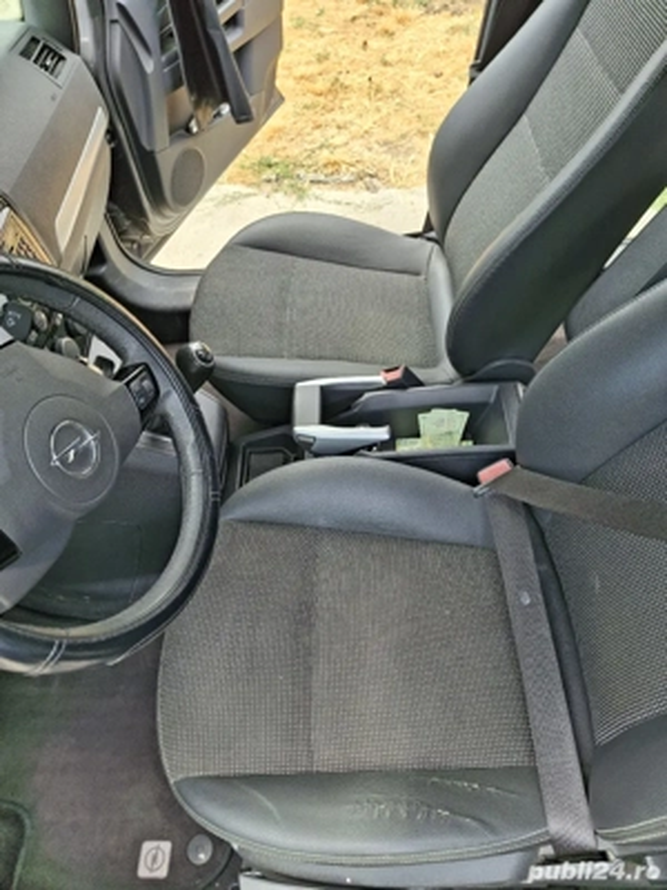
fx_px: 642
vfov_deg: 69.4
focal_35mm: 25
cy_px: 445
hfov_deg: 54.9
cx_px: 334
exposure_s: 1/185
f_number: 1.8
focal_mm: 4.69
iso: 25
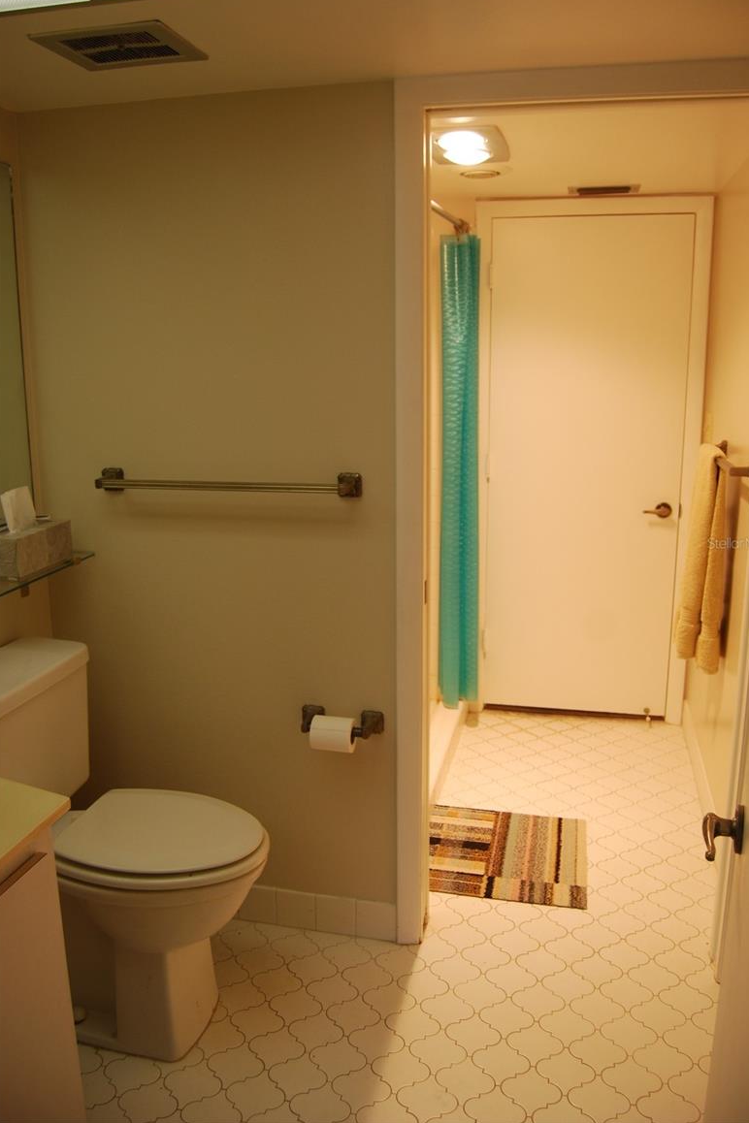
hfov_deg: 46.4
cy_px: 543
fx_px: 874
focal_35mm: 28
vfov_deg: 65.5
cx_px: 383
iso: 200
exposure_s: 1/60
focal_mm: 18
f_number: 4
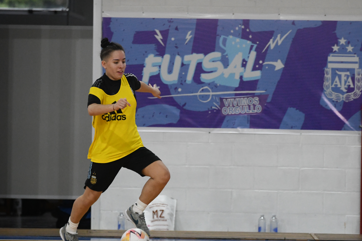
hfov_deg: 7.7
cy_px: 135
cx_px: 218
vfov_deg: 5.1
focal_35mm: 269
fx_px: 2705
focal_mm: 145
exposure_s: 1/1000
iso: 5000
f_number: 2.8
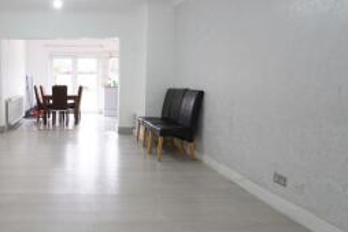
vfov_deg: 43.6
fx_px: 290
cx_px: 73
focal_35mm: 30
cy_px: 115
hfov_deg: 57.6
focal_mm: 16
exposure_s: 1/8
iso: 500
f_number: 5.6
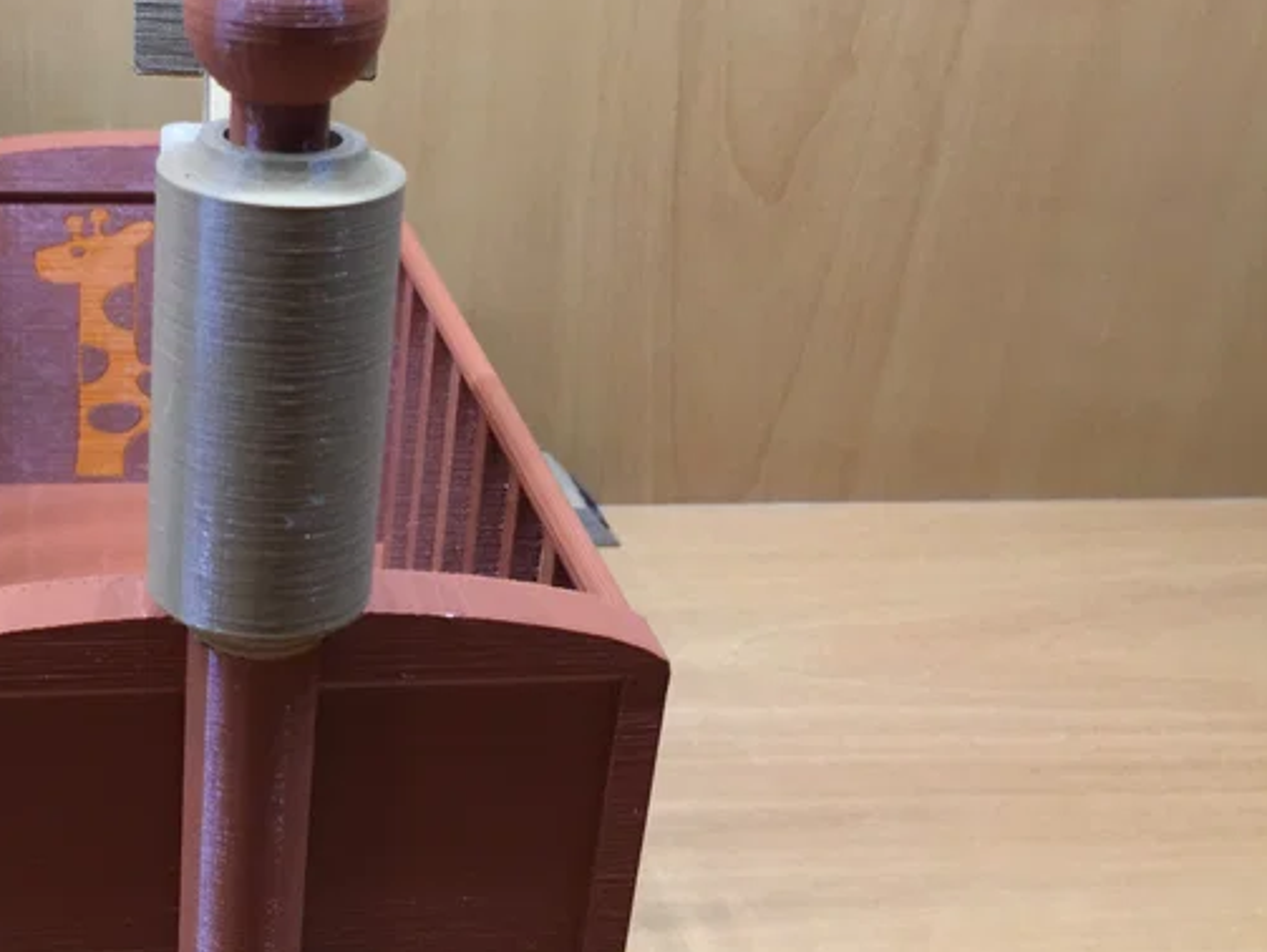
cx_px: 266
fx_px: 1758
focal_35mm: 48
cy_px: 465
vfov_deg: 30.3
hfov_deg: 38.3
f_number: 2.2
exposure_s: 1/15
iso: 100
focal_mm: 4.15
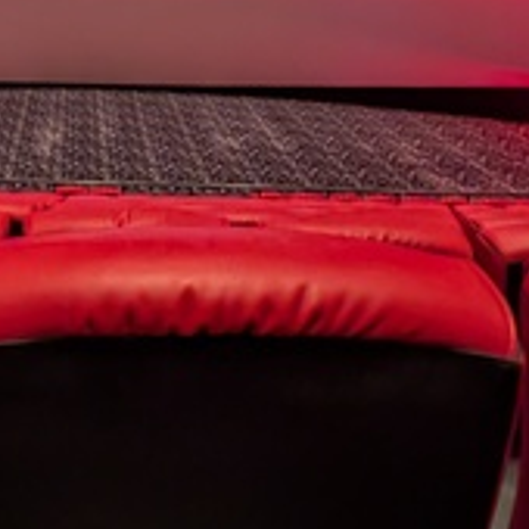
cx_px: 68
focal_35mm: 40
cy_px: -115
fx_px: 692
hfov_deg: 39.3
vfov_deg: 33.5
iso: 425
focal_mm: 2.23
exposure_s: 1/6.57
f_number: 1.95
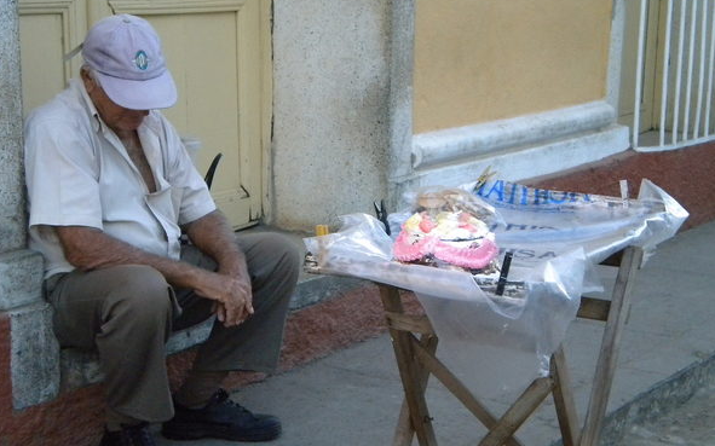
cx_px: 356
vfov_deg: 15.4
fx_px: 1656
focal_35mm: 85
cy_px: 244
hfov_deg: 24.4
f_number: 5.1
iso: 563
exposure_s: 1/138
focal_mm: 14.3
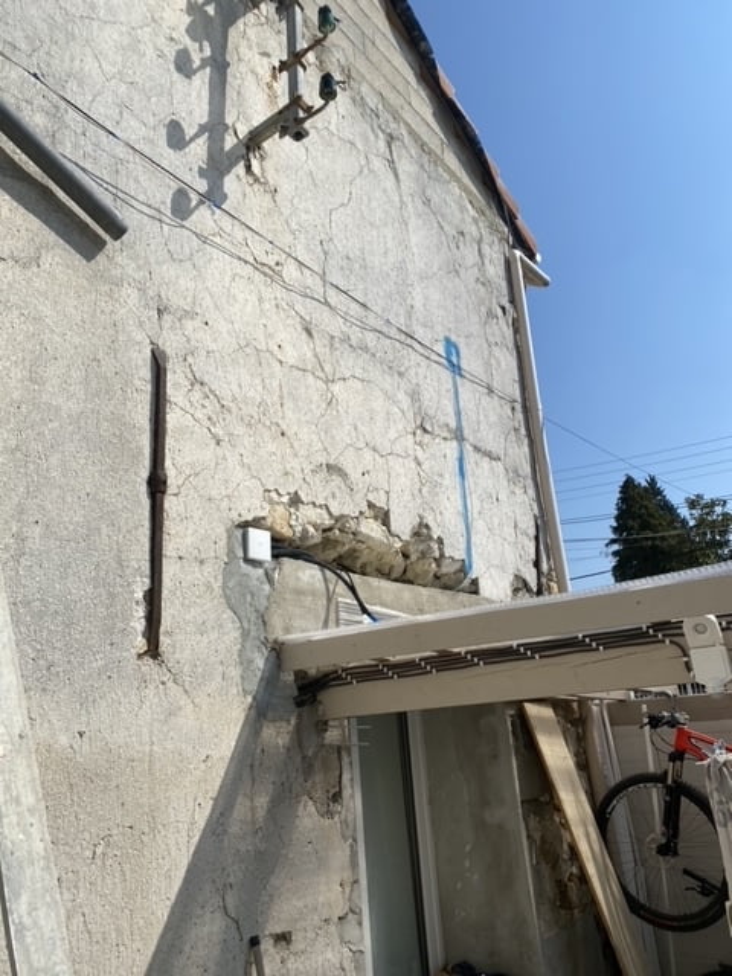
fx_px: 733
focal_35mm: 26
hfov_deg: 53.1
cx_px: 366
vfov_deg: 67.3
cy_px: 488
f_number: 1.8
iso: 32
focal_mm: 4.2
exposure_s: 1/5747
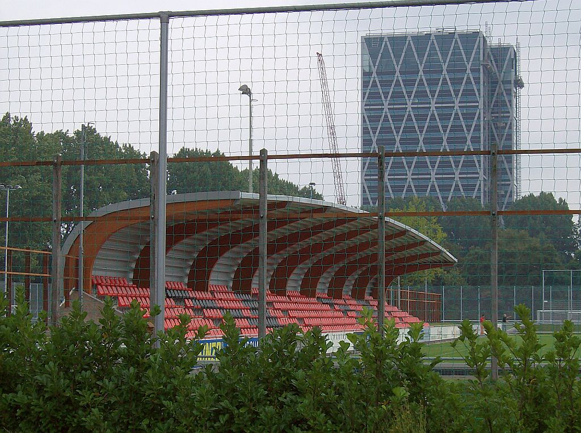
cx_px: 290
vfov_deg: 17.3
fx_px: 1423
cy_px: 216
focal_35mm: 85
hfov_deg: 23.1
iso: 100
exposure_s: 1/297
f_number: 6.9
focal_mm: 14.1
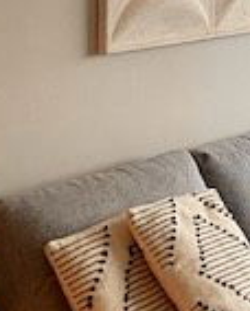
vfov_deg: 16.2
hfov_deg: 12.1
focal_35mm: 114
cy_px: -55
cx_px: 498
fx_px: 1052
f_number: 1.8
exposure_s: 1/50
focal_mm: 4.25
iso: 160
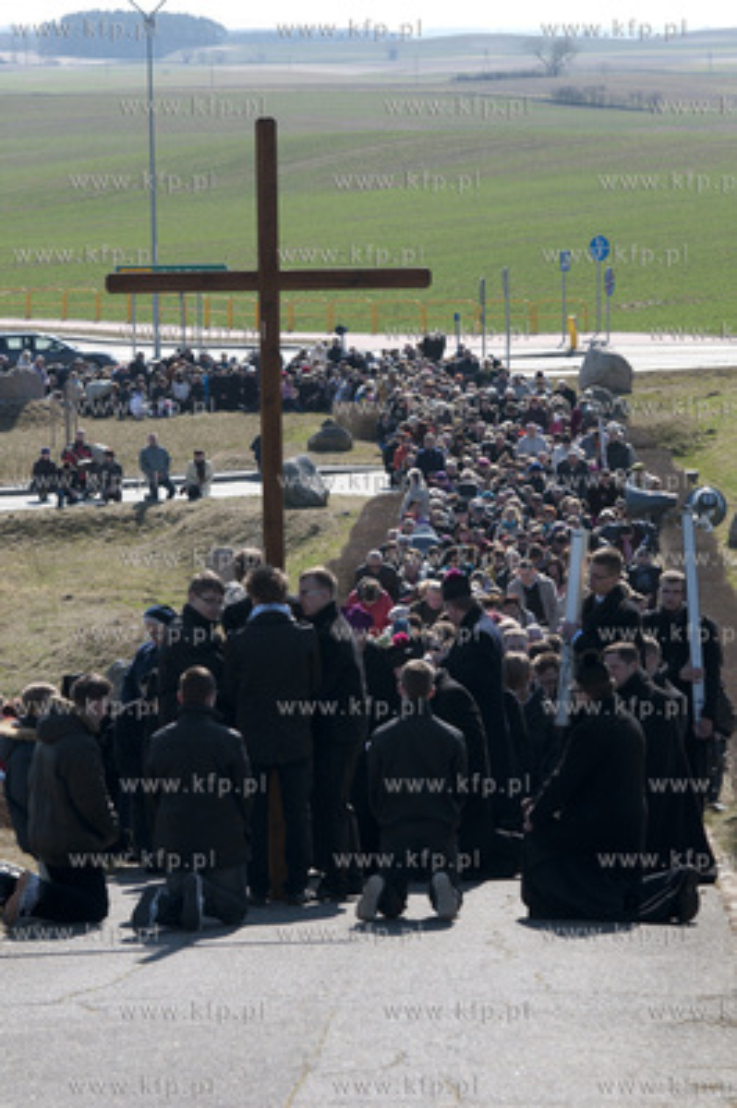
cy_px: 554
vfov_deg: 13.1
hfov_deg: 8.7
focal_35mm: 158
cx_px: 368
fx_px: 4845
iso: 100
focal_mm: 105
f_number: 6.3
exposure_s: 1/250
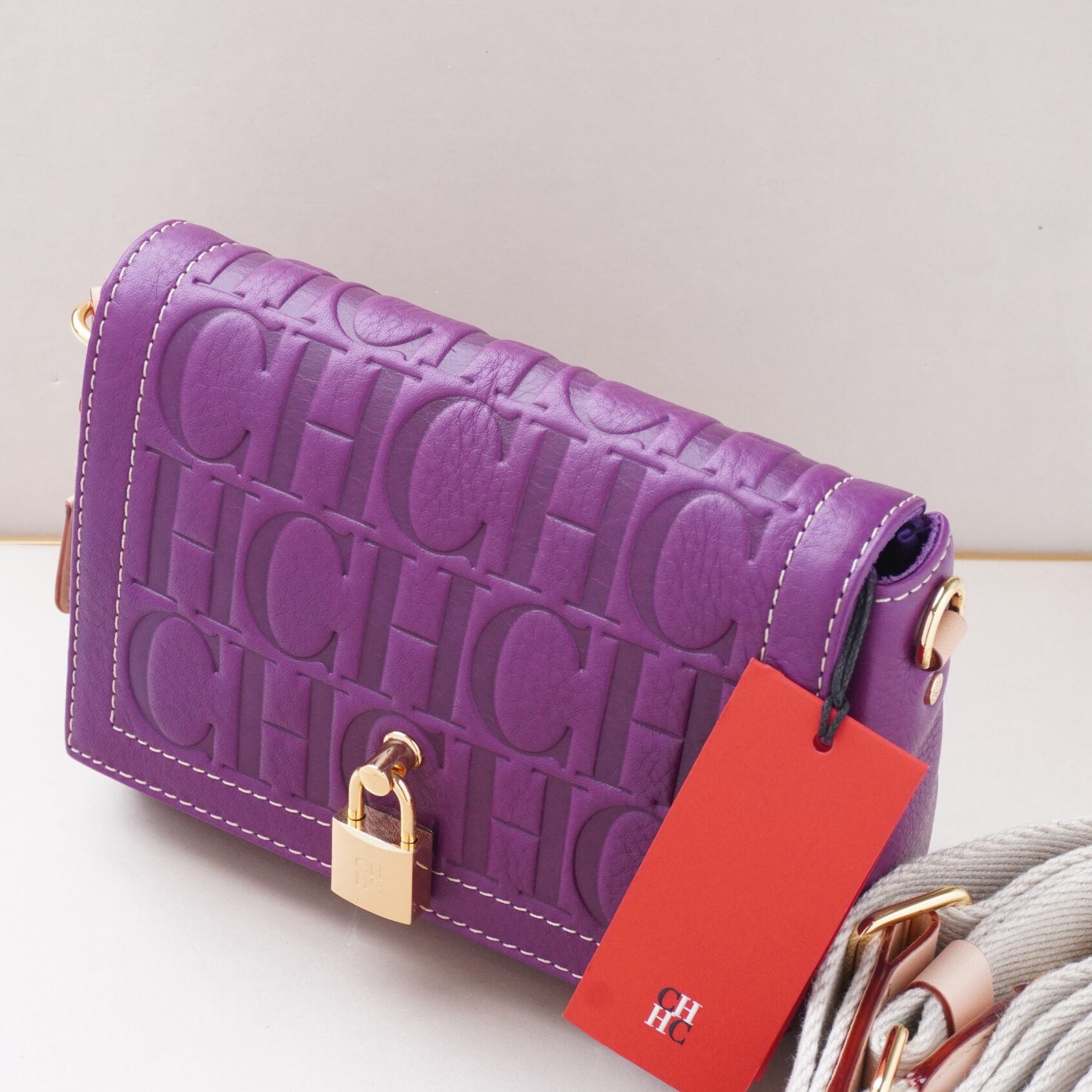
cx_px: 541
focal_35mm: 85
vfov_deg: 20.4
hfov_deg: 20.4
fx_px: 3034
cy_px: 582
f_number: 11
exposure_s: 1/100
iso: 1600
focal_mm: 44
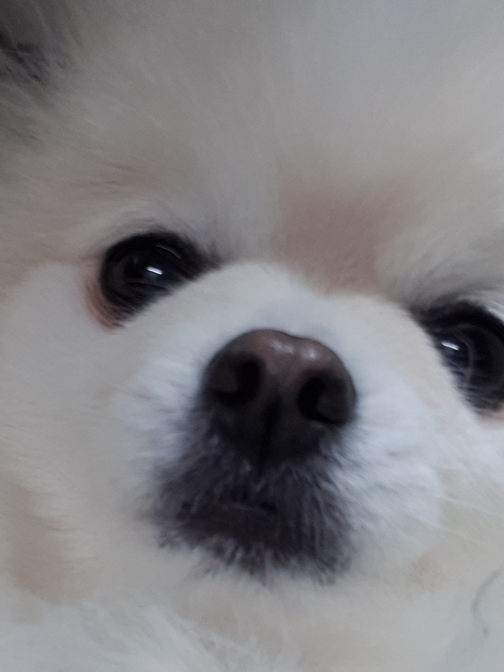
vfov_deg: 33.2
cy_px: 557
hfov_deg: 26.0
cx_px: 185
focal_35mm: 56
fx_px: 1087
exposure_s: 1/40
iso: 125
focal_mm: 2.92
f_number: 1.7
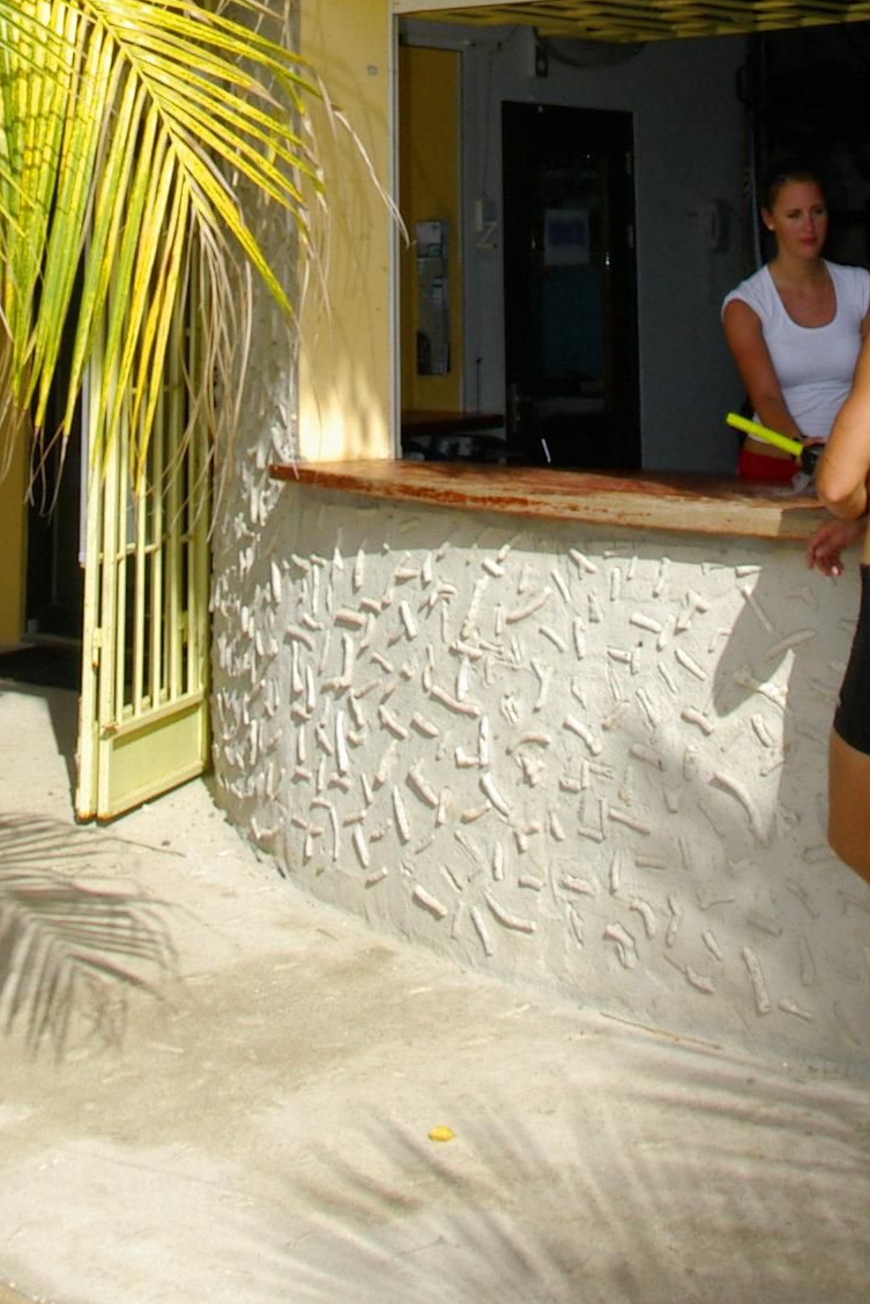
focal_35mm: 56
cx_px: 416
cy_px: -191
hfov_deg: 24.2
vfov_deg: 31.0
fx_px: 2028
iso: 200
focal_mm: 14
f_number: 13
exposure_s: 1/150
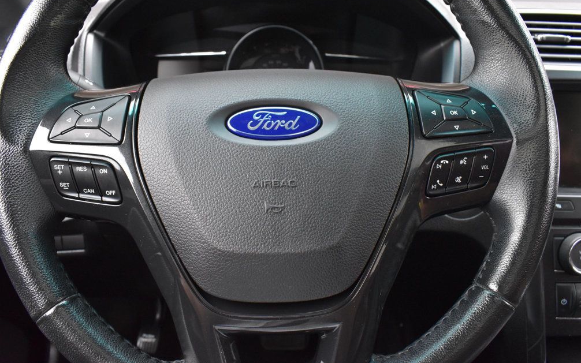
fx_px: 443
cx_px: 286
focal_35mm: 28
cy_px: 170
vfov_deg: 44.5
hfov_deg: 66.5
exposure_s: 1/80
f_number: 9
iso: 2500
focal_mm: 18
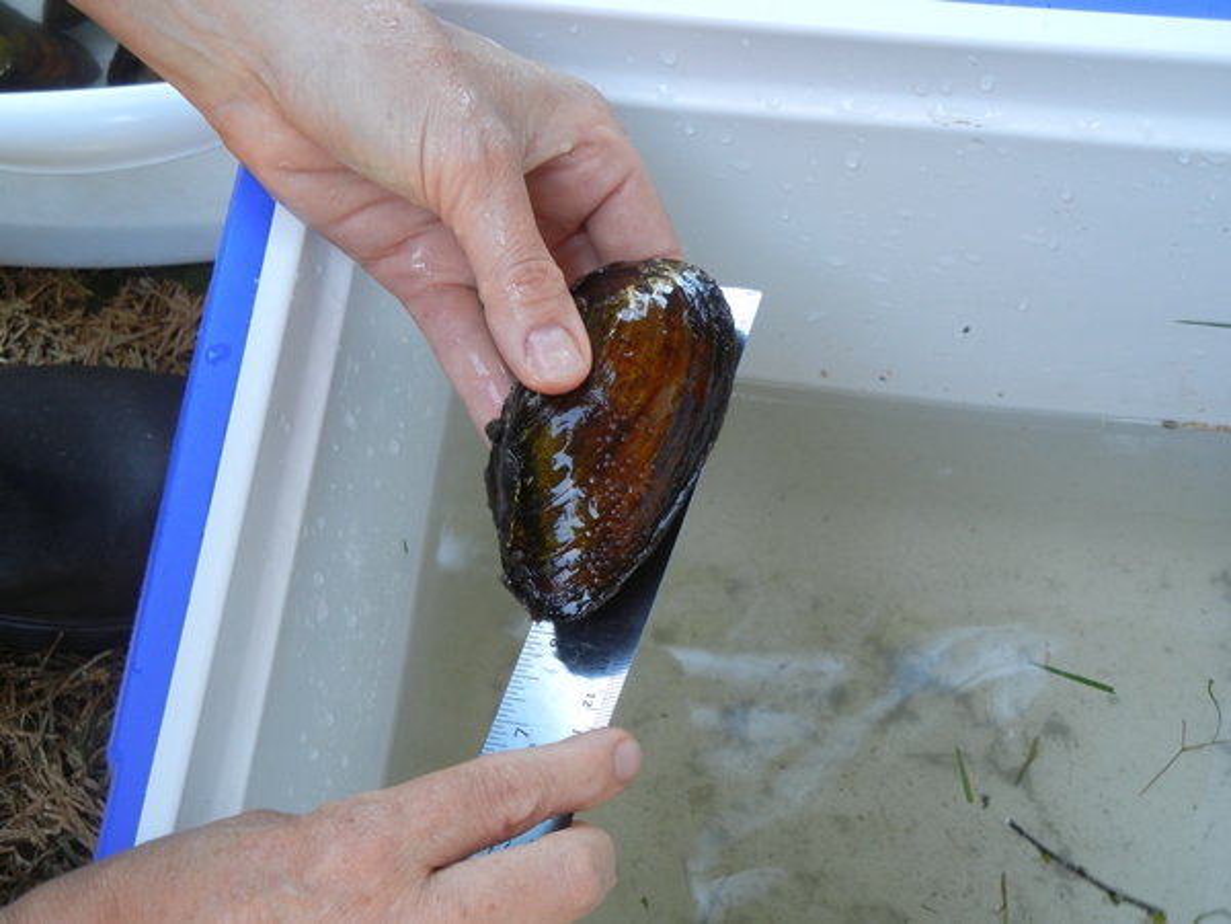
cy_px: 462
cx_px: 616
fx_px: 3165
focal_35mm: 89
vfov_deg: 16.6
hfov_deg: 22.0
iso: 163
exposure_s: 1/30
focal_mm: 16
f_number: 4.4
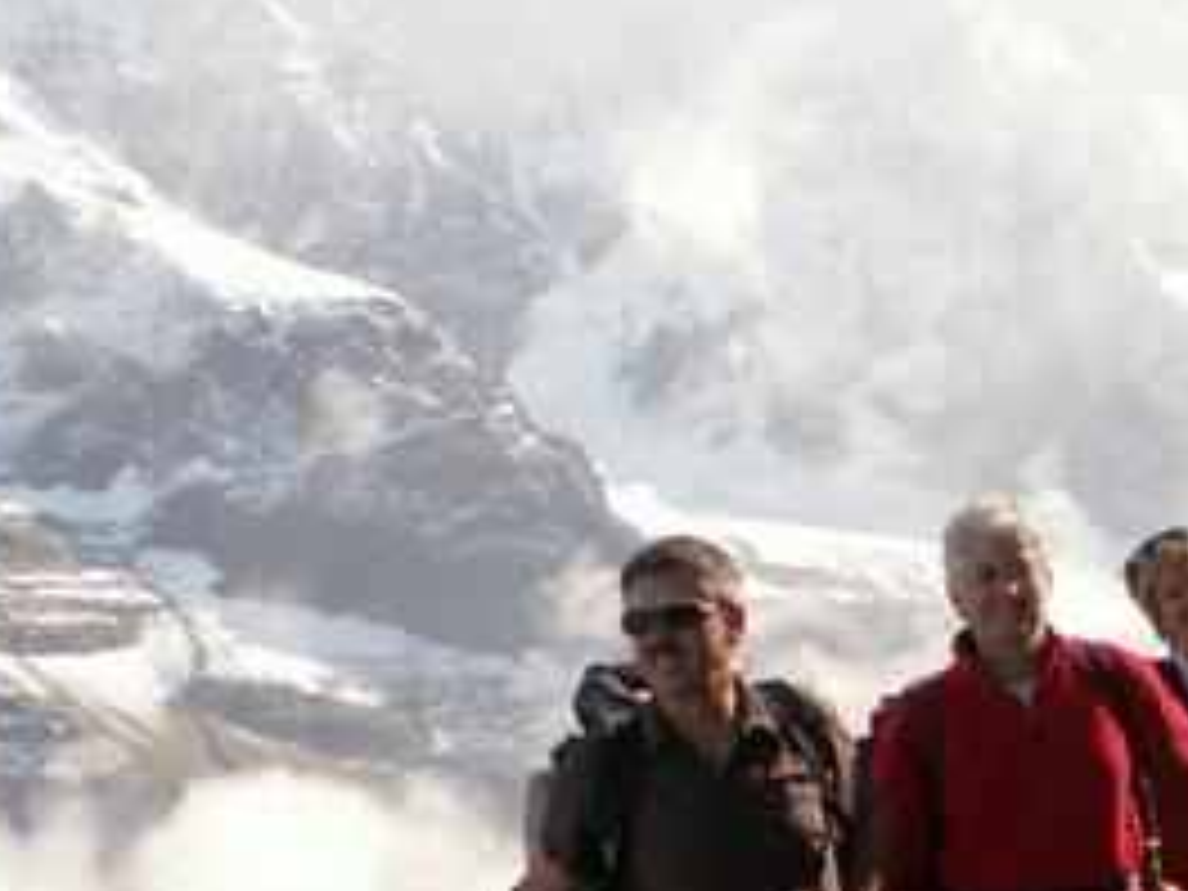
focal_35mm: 121
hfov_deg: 16.0
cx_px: 1161
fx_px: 4153
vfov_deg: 12.0
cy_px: 994
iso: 50
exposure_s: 1/500
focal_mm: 8.26
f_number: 3.5
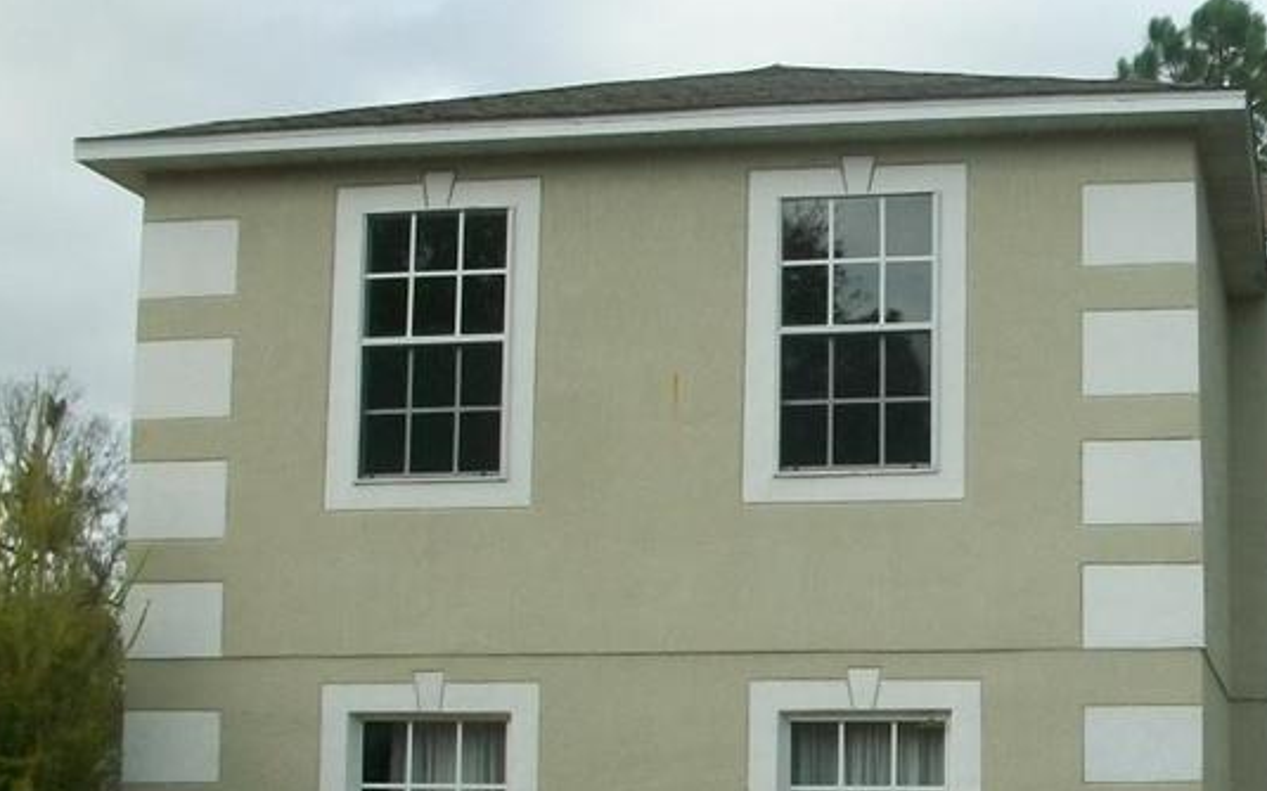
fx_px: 2382
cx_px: 1037
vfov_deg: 18.8
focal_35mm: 69
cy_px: 554
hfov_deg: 29.0
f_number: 5.5
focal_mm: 5.7
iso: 80
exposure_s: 1/250
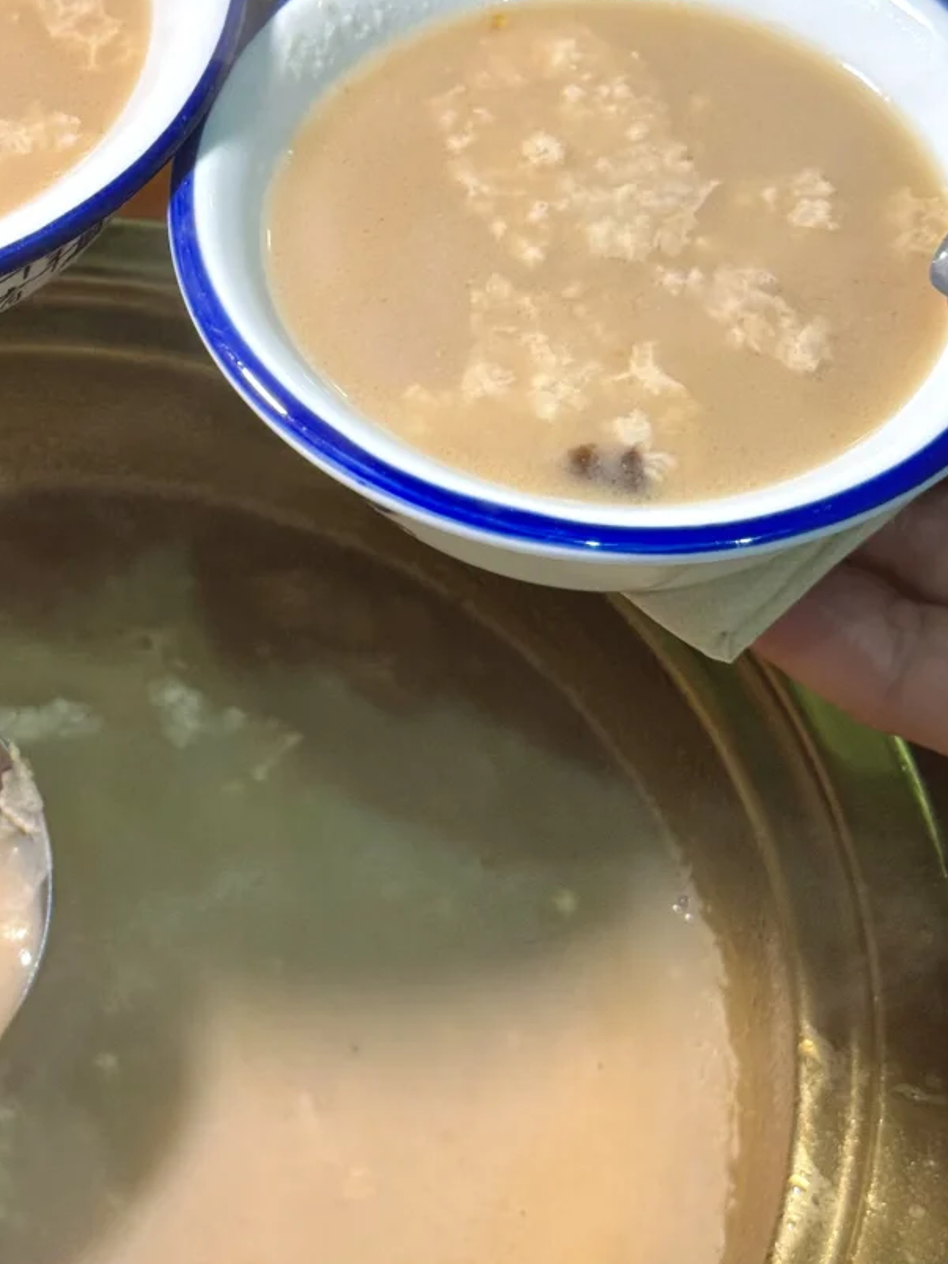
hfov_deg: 17.0
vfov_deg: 22.7
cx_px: 146
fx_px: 3140
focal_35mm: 86
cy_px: 517
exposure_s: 1/50
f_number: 1.78
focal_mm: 6.76
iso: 80
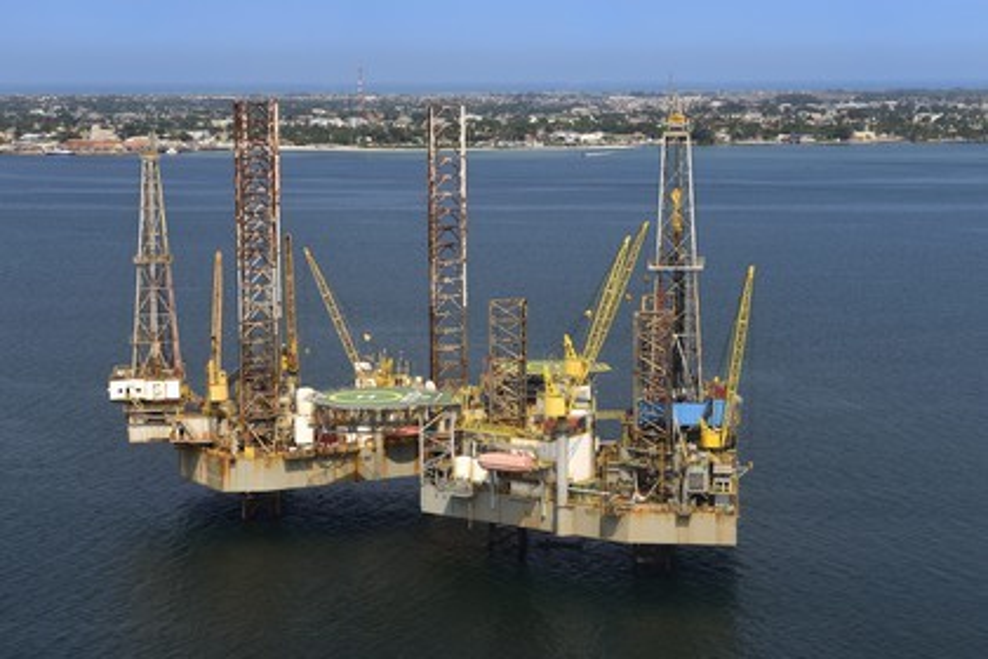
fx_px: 1921
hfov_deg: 28.8
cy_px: 330
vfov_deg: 19.5
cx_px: 494
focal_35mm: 70
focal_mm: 70
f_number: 8
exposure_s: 1/500
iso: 400
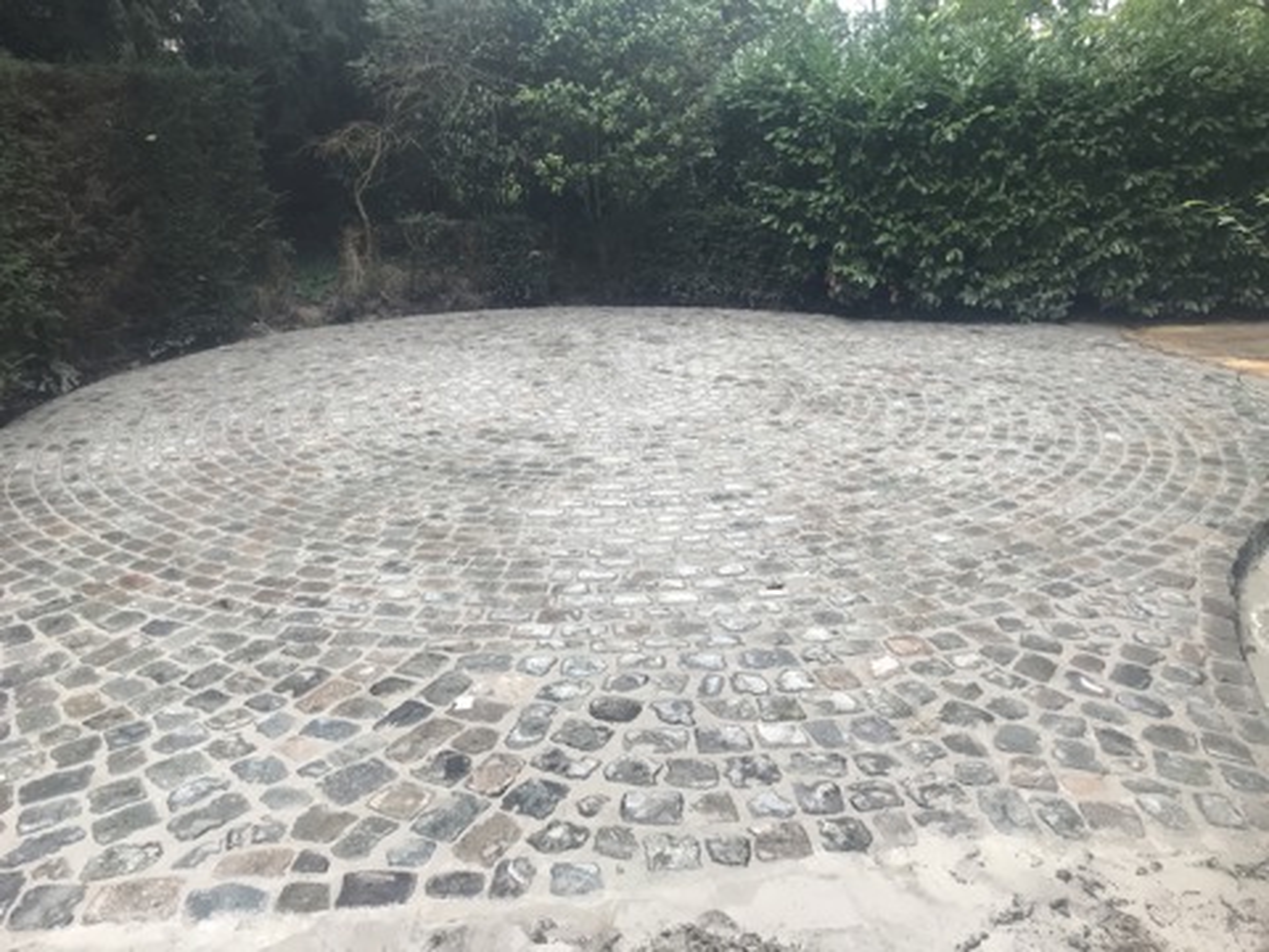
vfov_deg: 49.7
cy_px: 476
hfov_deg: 63.4
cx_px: 634
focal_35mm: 28
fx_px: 1026
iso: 32
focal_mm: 3.99
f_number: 1.8
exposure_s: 1/100
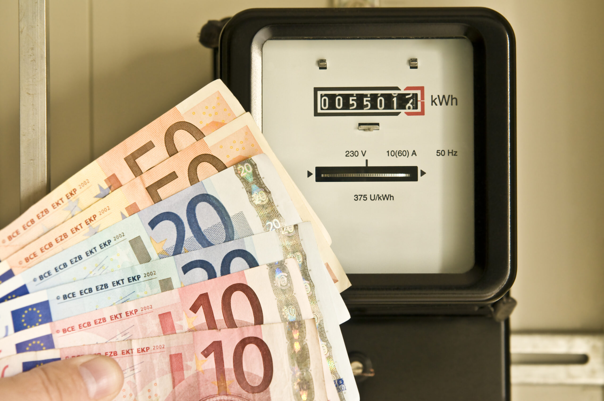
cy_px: 200
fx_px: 1759
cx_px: 302
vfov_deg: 13.0
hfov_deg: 19.5
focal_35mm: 105
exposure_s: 1/3
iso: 640
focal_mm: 70
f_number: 5.6
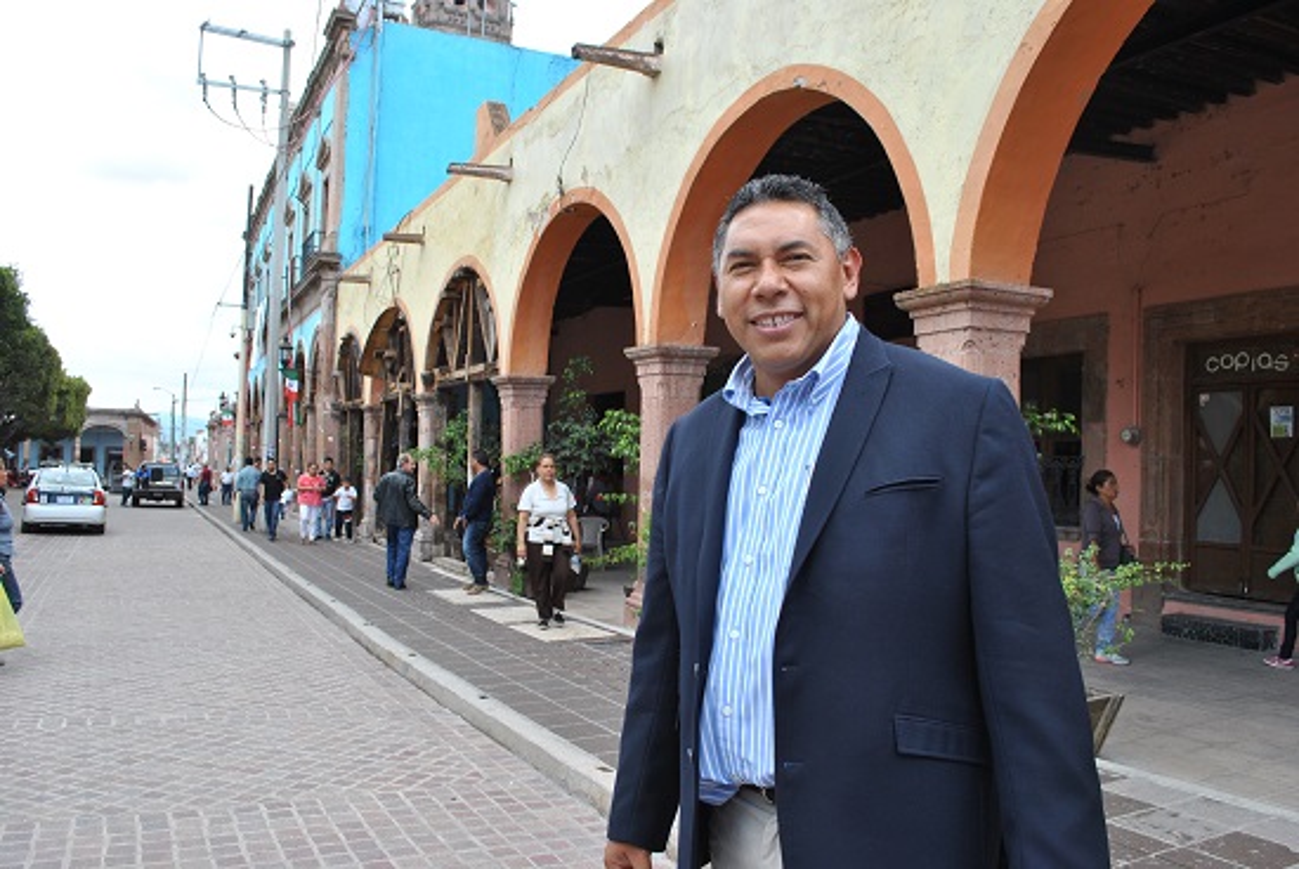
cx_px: 650
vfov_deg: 48.0
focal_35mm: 27
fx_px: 975
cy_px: 434
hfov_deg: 67.3
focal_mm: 18
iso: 100
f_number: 7.1
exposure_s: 1/200
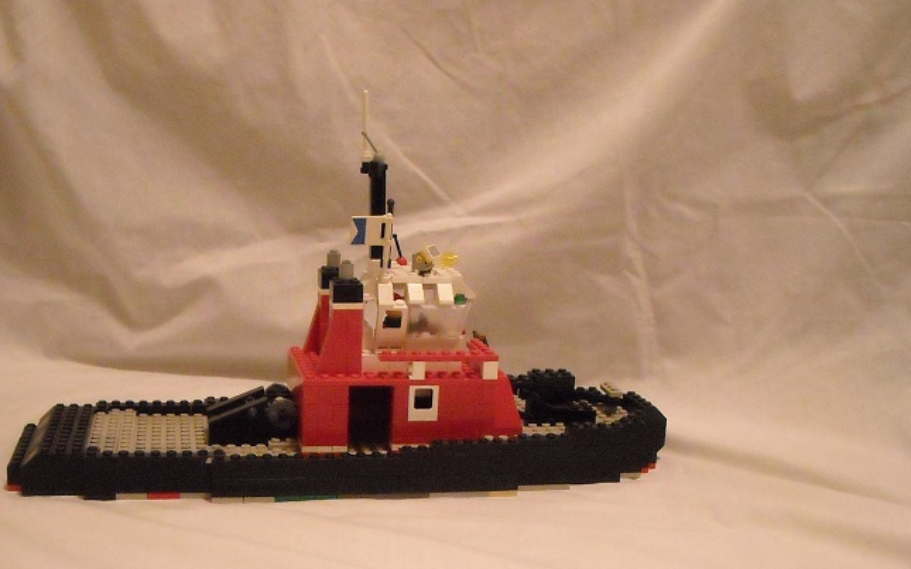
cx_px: 402
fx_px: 1142
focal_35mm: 46
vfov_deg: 27.8
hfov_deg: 43.4
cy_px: 393
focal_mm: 5.7
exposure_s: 1/22
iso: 800
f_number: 2.8
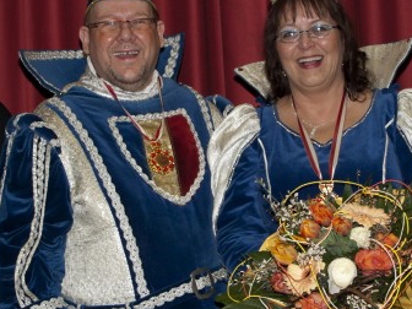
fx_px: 964
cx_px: 205
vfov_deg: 18.1
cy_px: 221
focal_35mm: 81
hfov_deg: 24.1
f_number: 3.8
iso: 100
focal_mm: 17
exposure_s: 1/30
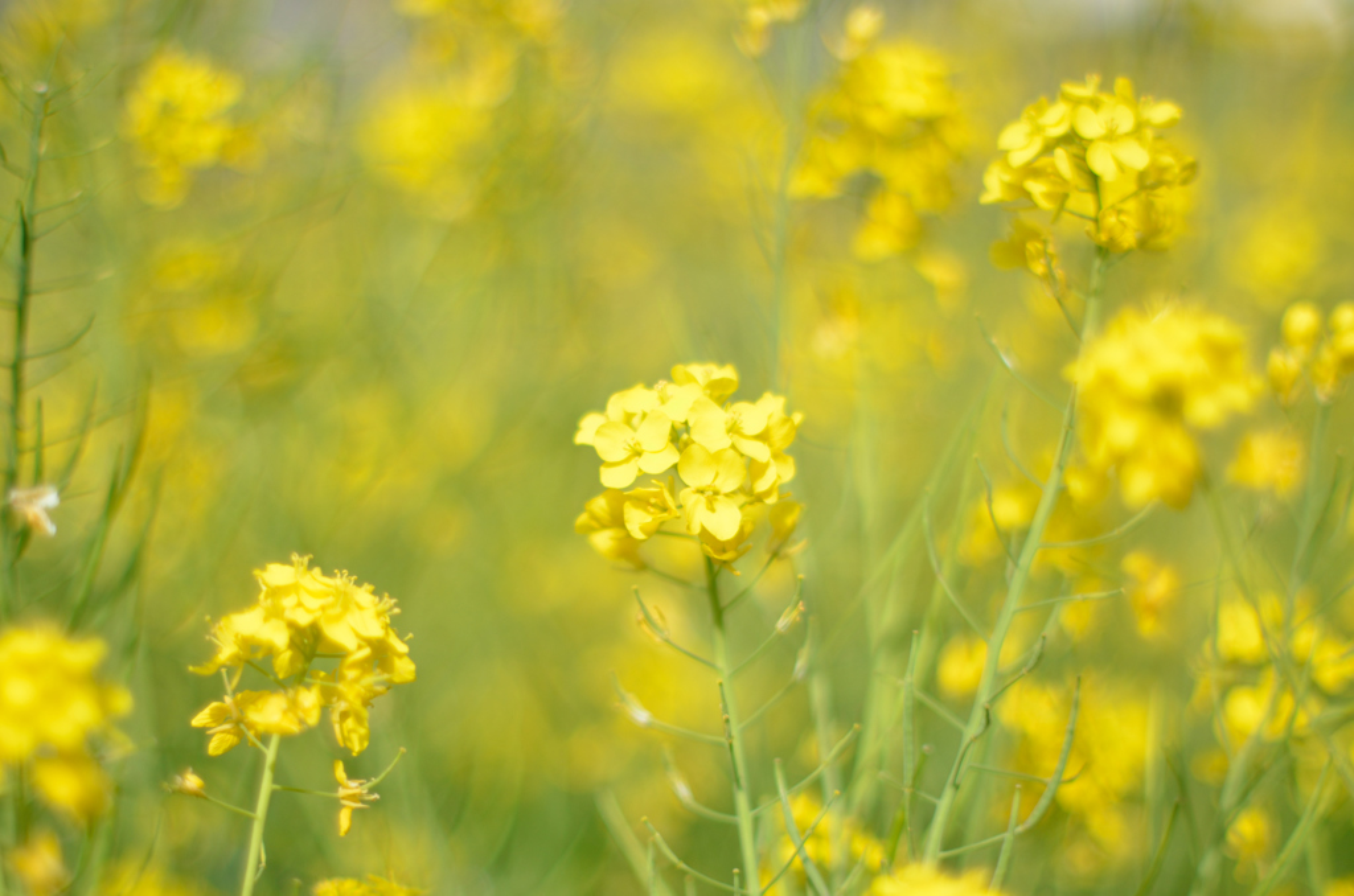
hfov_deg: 27.0
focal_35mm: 75
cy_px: 448
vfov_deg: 18.1
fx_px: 2815
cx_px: 677
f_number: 1.4
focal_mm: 50
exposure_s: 1/8000
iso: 100
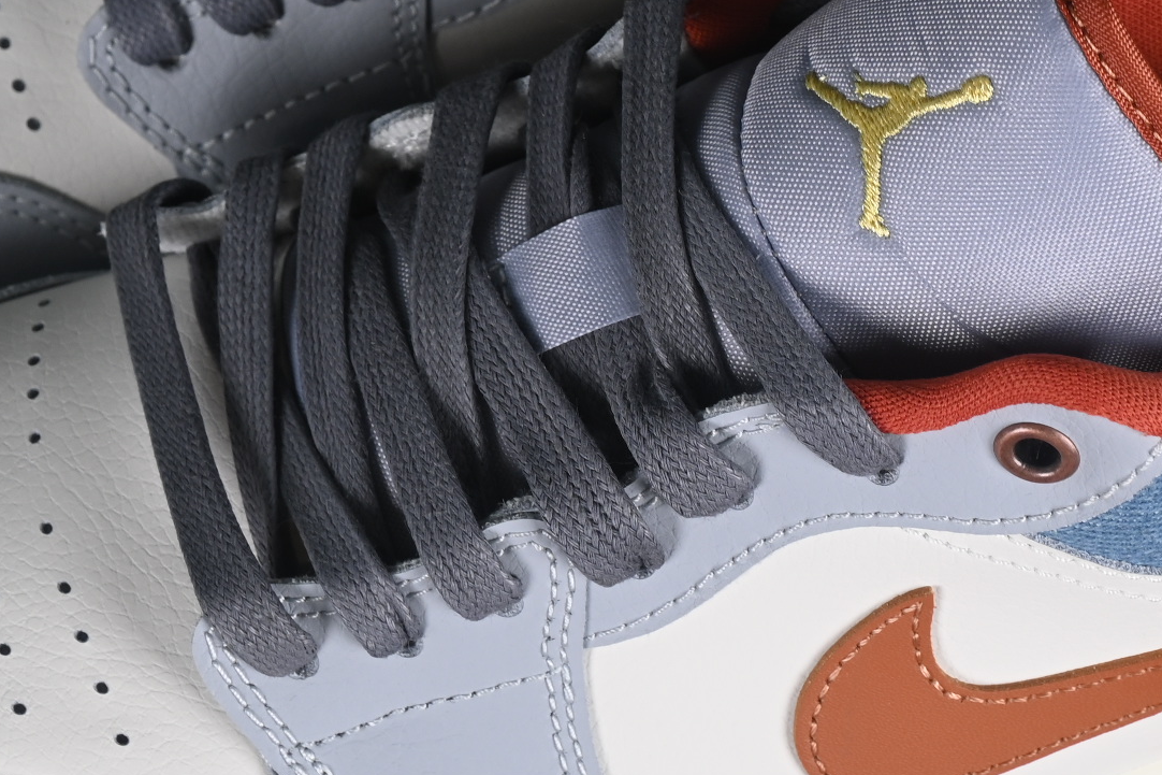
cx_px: 598
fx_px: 6228
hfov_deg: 10.7
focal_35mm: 193
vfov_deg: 7.1
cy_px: 196
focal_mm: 50
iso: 160
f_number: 7.1
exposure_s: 1/80
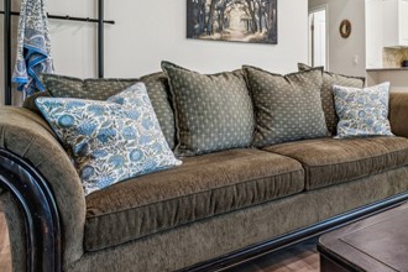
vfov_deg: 41.3
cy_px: 82
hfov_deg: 51.2
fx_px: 354
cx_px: 385
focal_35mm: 31
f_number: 13
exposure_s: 1/1.25
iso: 100
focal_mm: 16.1
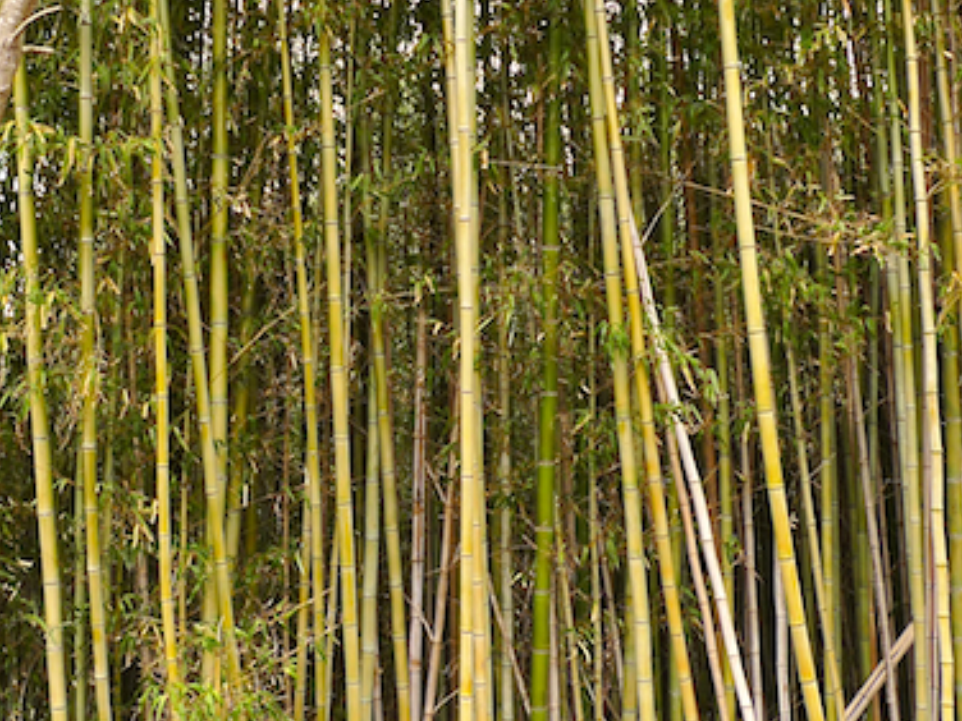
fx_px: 1278
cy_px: 253
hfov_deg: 41.0
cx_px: 368
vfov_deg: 31.3
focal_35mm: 46
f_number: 3.2
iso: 100
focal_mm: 5.1
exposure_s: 1/60
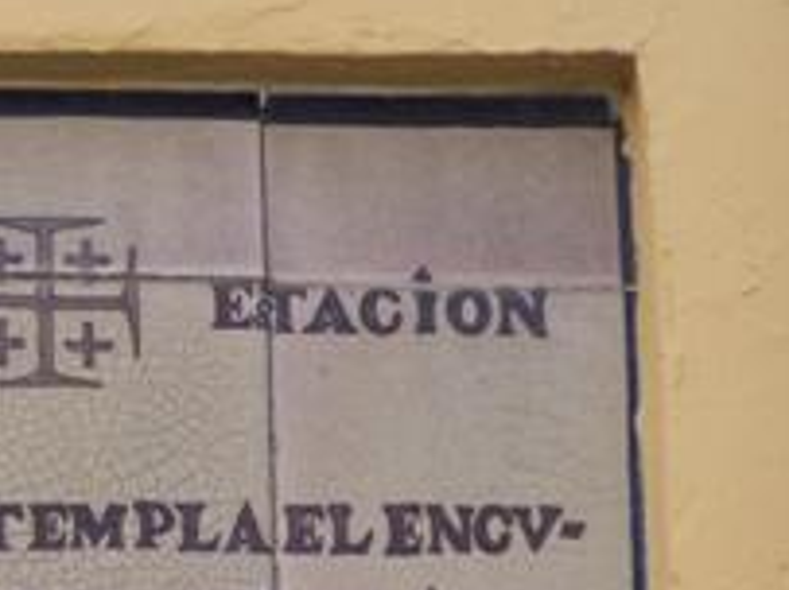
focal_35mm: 382
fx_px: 8702
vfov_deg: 3.9
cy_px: 452
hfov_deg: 5.2
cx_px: 47
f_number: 3.2
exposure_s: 1/250
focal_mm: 31.3
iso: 80
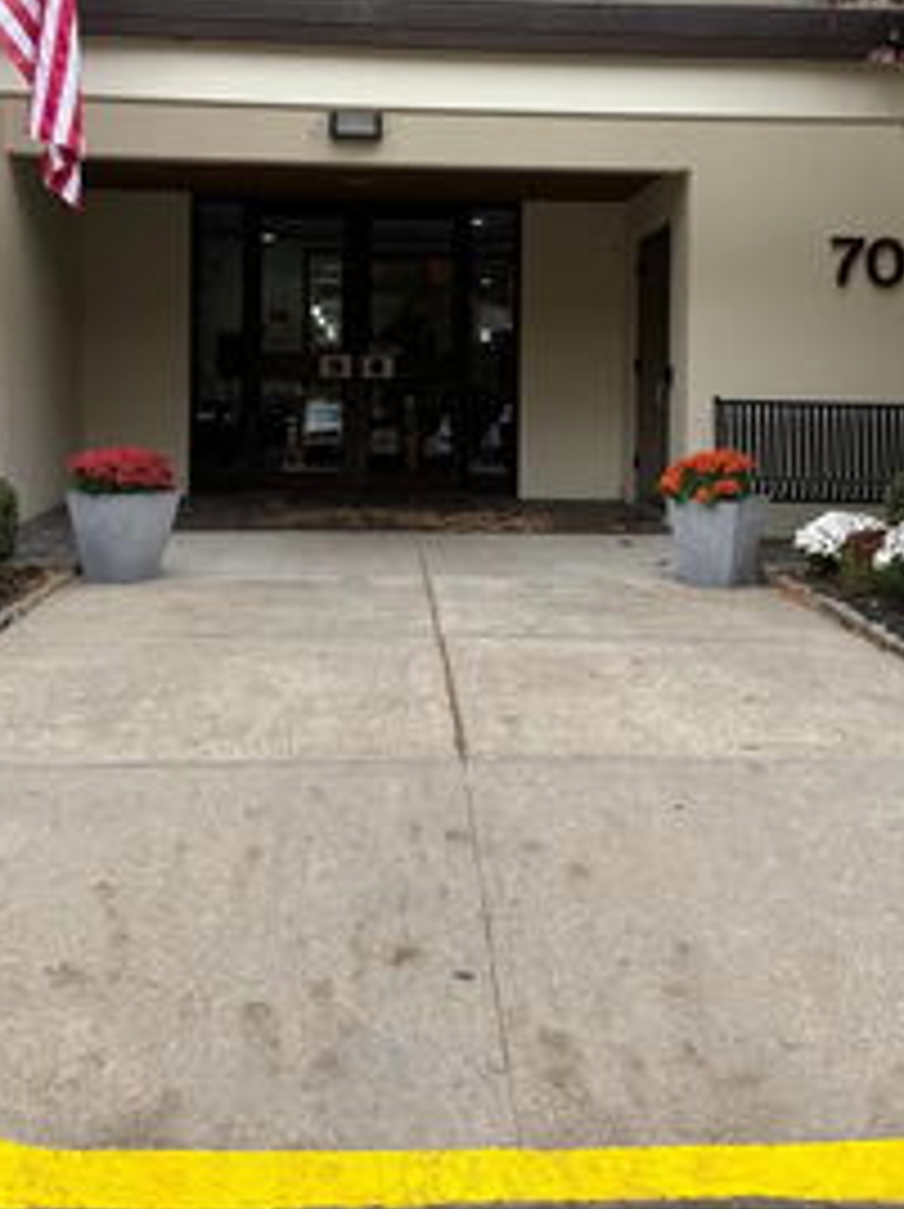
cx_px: 463
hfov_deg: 35.1
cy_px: 384
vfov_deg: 45.0
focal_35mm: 41
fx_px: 1431
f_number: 1.78
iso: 80
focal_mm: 6.76
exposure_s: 1/627
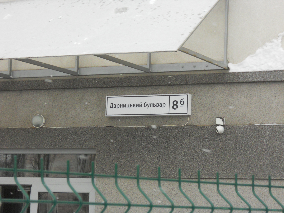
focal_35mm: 113
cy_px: 106
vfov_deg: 13.1
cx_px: 142
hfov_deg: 17.4
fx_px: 927
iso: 400
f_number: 5.9
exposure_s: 1/160
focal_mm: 20.3
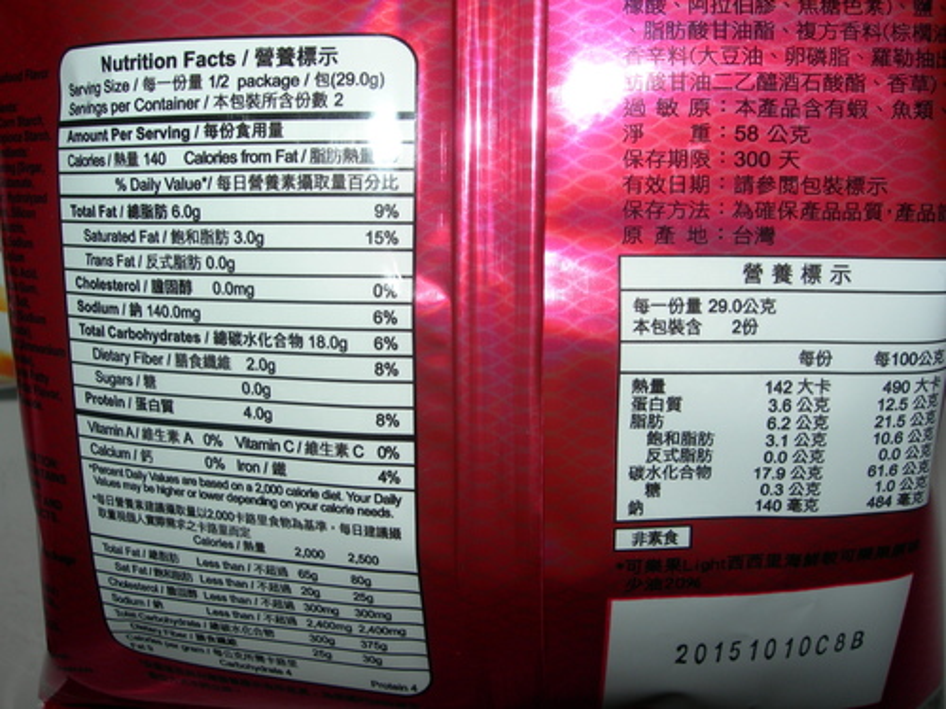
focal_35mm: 38
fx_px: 1038
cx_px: 473
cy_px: 354
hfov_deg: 49.0
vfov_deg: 37.7
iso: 50
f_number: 4.8
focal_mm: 7.8
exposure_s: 1/60.1
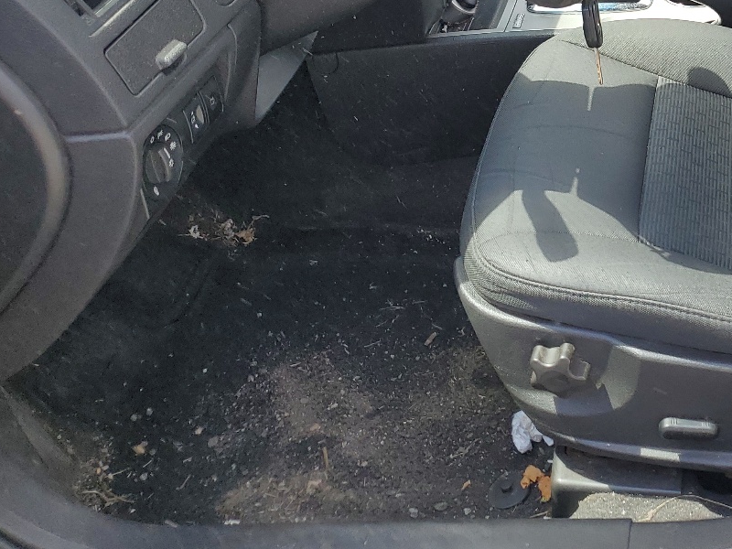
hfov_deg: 34.0
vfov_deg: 26.7
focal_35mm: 52
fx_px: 1100
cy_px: 15
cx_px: 709
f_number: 1.5
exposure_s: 1/667
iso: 50
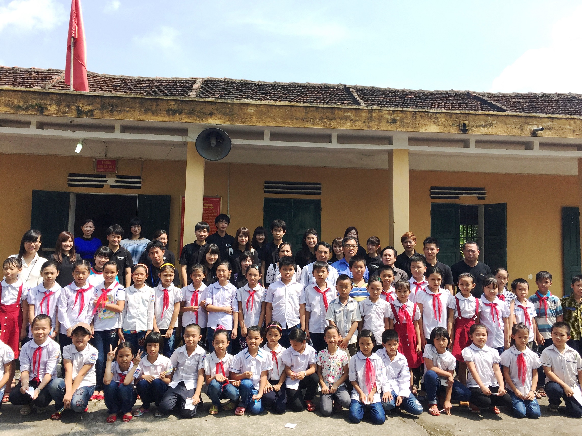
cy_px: 218
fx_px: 488
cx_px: 291
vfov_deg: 48.2
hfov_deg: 61.7
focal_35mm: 29
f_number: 2.2
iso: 32
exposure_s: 1/1647
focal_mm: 4.15
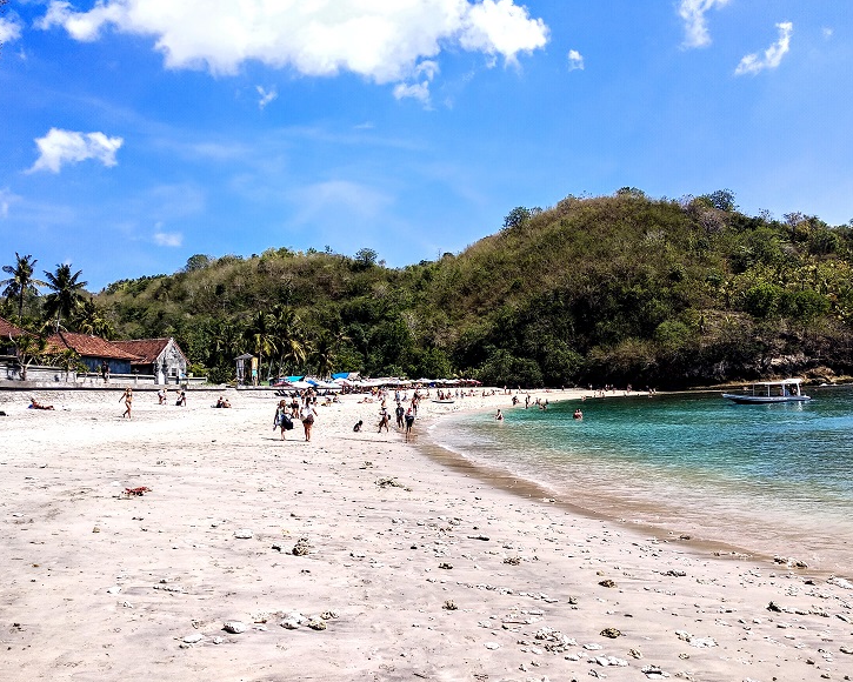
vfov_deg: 51.5
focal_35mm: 28
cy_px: 350
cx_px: 441
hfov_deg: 62.2
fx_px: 707
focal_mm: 3.81
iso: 100
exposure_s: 1/1051
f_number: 2.2
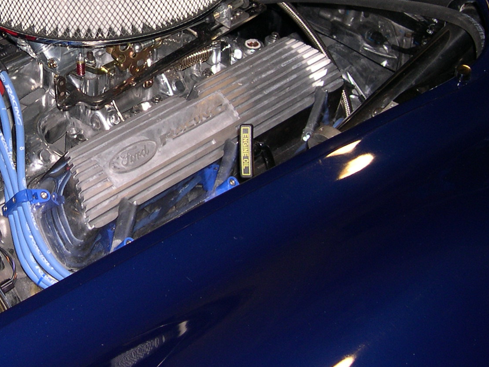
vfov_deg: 19.0
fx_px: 1088
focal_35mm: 77
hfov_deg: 24.7
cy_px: 74
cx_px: 59
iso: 100
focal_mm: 8
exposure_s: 1/60
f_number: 2.8
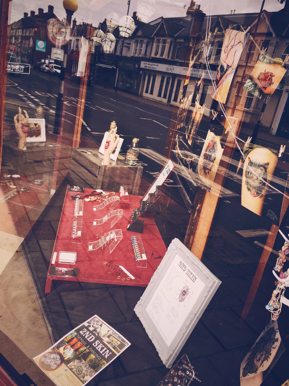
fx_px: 323
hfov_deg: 48.2
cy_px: 193
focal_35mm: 29
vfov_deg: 61.7
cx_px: 144
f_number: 2.2
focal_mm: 4.15
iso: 32
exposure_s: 1/100
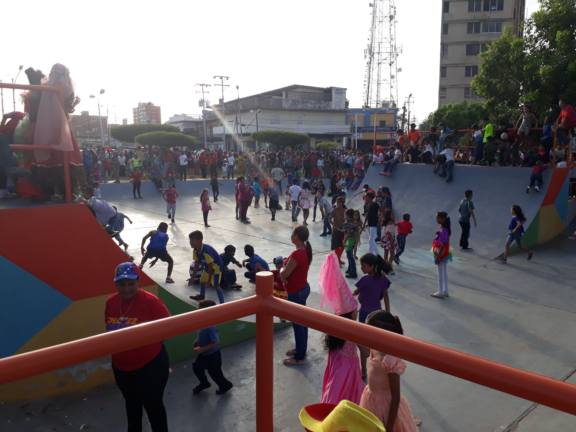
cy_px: 216
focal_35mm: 27
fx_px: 449
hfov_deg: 65.3
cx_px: 288
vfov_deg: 51.4
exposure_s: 1/779
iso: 40
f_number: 1.9
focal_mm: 3.6
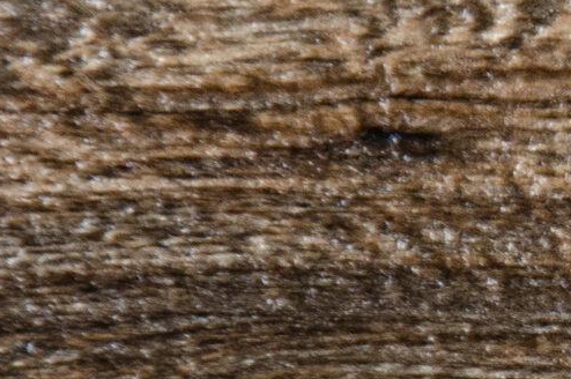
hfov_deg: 2.5
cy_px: 510
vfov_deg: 1.7
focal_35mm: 816
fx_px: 12919
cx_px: 1282
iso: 800
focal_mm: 105
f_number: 5.6
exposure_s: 1/50
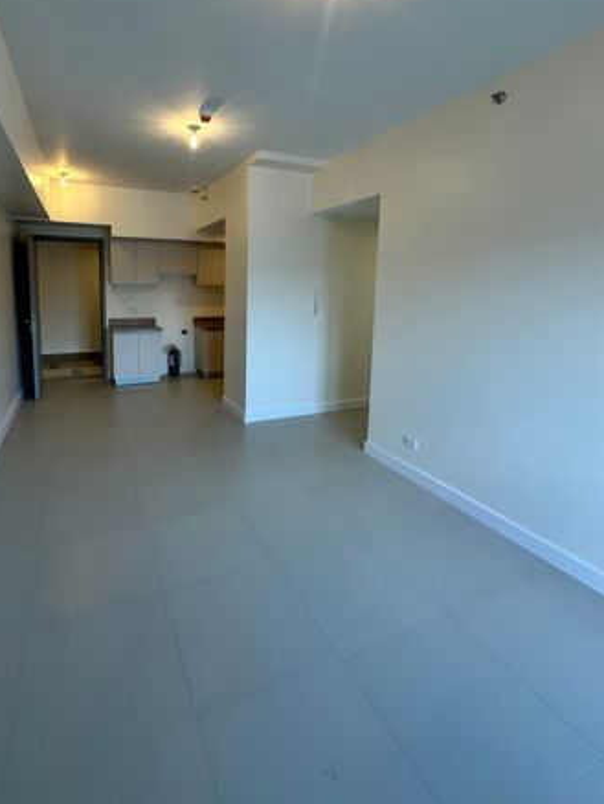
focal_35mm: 17
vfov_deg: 90.0
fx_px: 395
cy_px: 329
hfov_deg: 73.9
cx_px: 240
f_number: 2.2
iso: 64
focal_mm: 2.22
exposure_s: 1/120
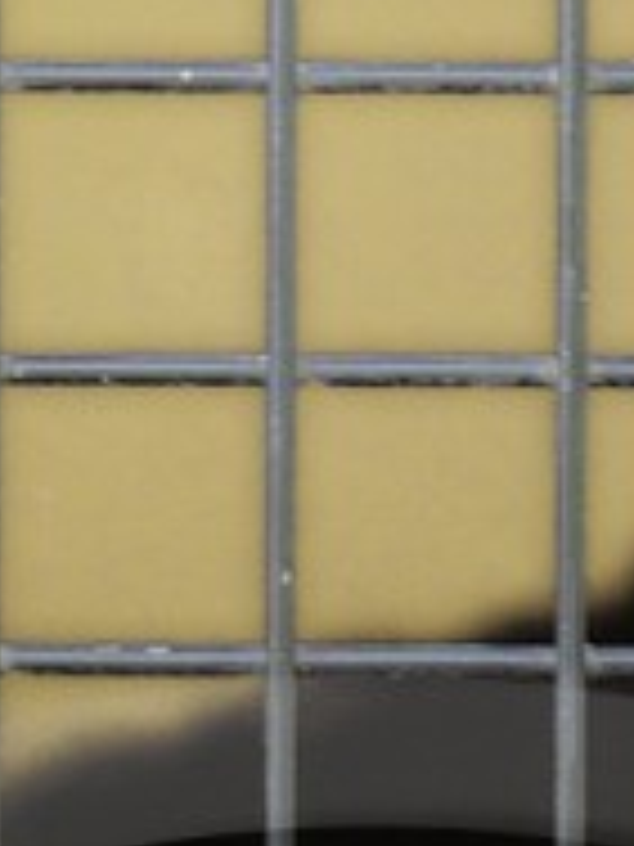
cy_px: 2070
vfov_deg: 2.3
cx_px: 373
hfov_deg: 1.7
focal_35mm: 860
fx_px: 21001
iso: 100
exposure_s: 1/60
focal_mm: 70
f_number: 5
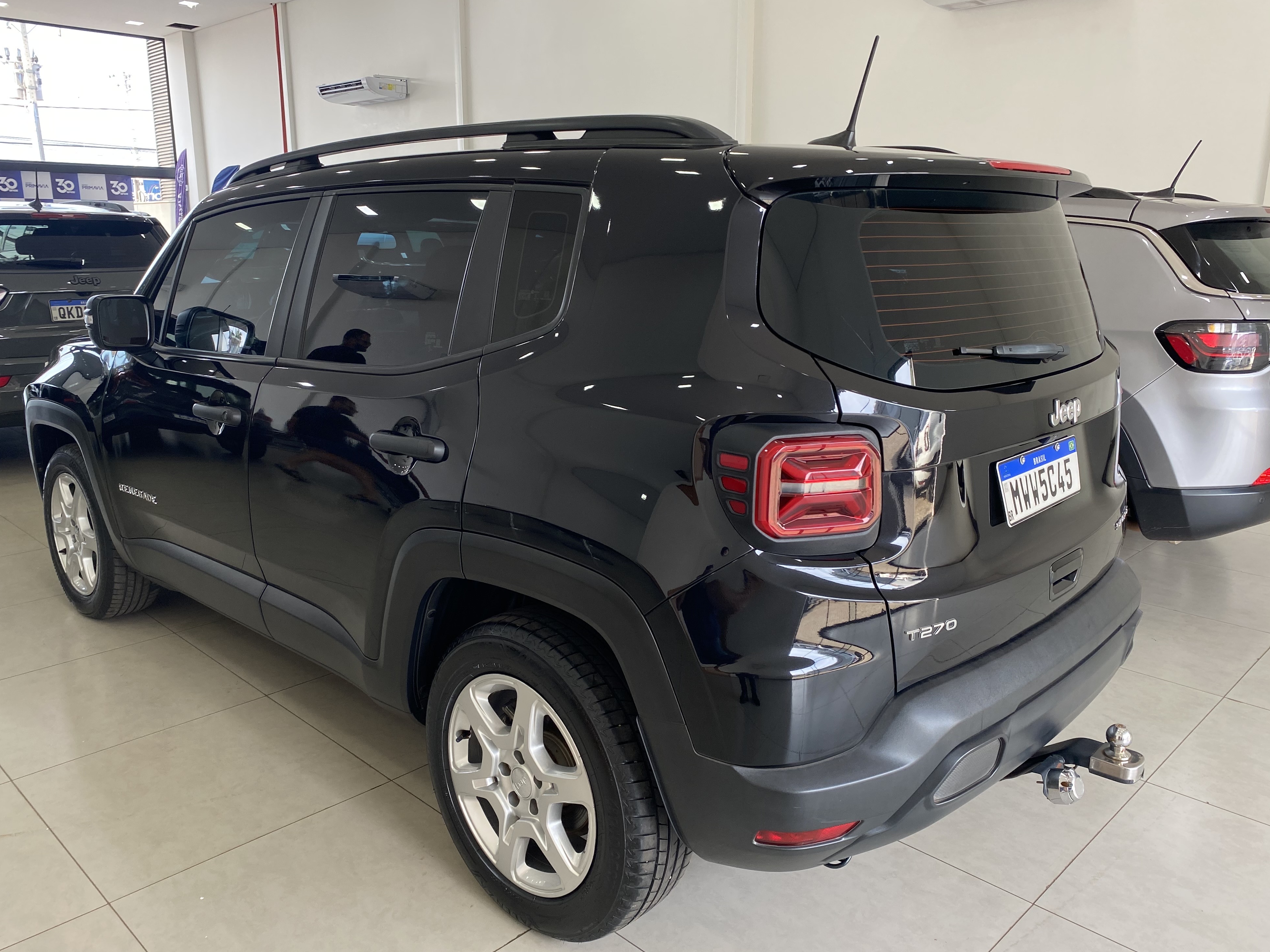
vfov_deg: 51.3
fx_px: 991
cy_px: 486
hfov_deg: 65.3
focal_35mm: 27
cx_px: 625
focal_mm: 4.25
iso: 50
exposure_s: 1/121
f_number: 1.8
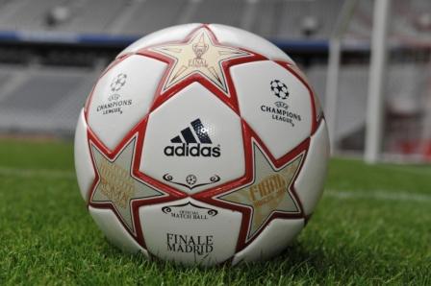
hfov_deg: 35.7
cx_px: 216
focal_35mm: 56
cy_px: 143
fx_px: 670
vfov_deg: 24.2
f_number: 6.3
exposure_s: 1/250
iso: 200
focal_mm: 56
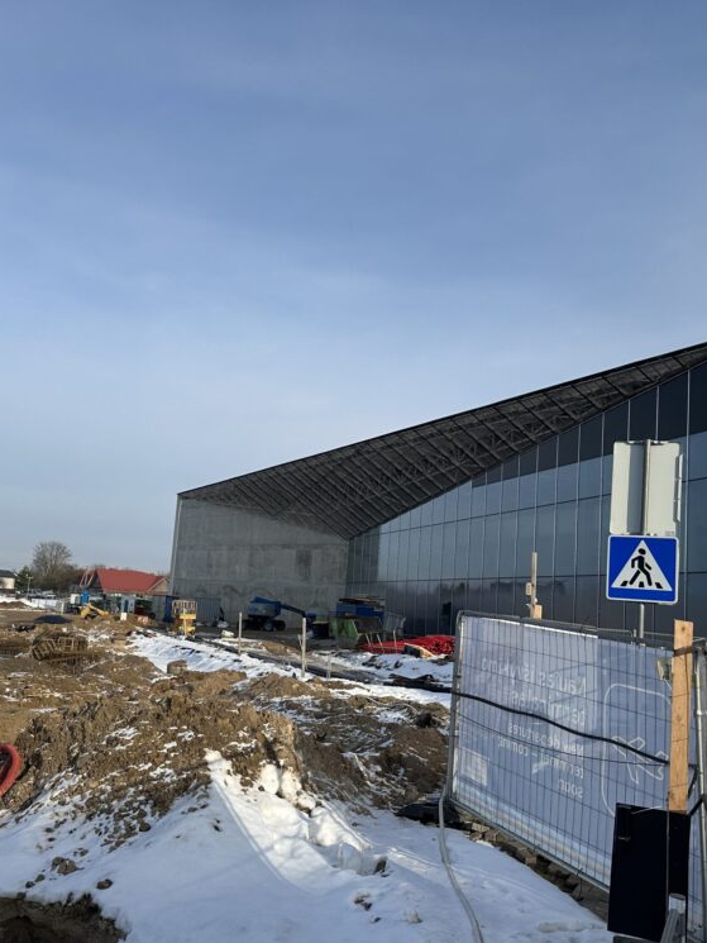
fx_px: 898
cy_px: 485
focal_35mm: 33
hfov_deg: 43.0
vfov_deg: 55.3
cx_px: 358
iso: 80
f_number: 1.78
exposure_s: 1/5848
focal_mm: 6.86
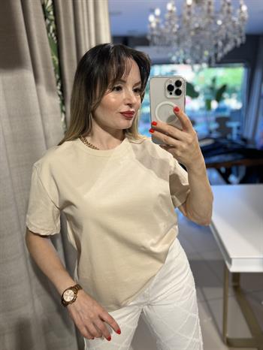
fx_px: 263
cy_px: 175
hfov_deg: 53.1
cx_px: 132
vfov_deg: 67.3
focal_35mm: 26
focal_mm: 5.7
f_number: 1.5
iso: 32
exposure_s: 1/111
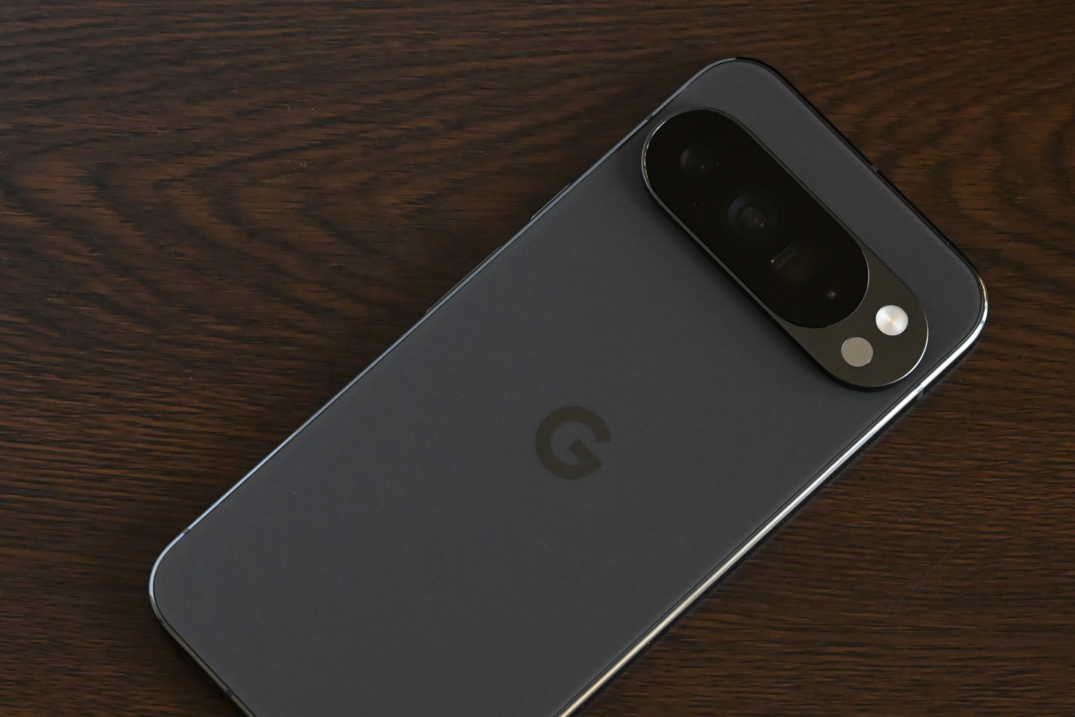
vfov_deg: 9.1
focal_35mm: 151
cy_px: 448
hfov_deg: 13.6
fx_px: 4510
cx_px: 580
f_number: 11
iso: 9000
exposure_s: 1/60
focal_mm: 120
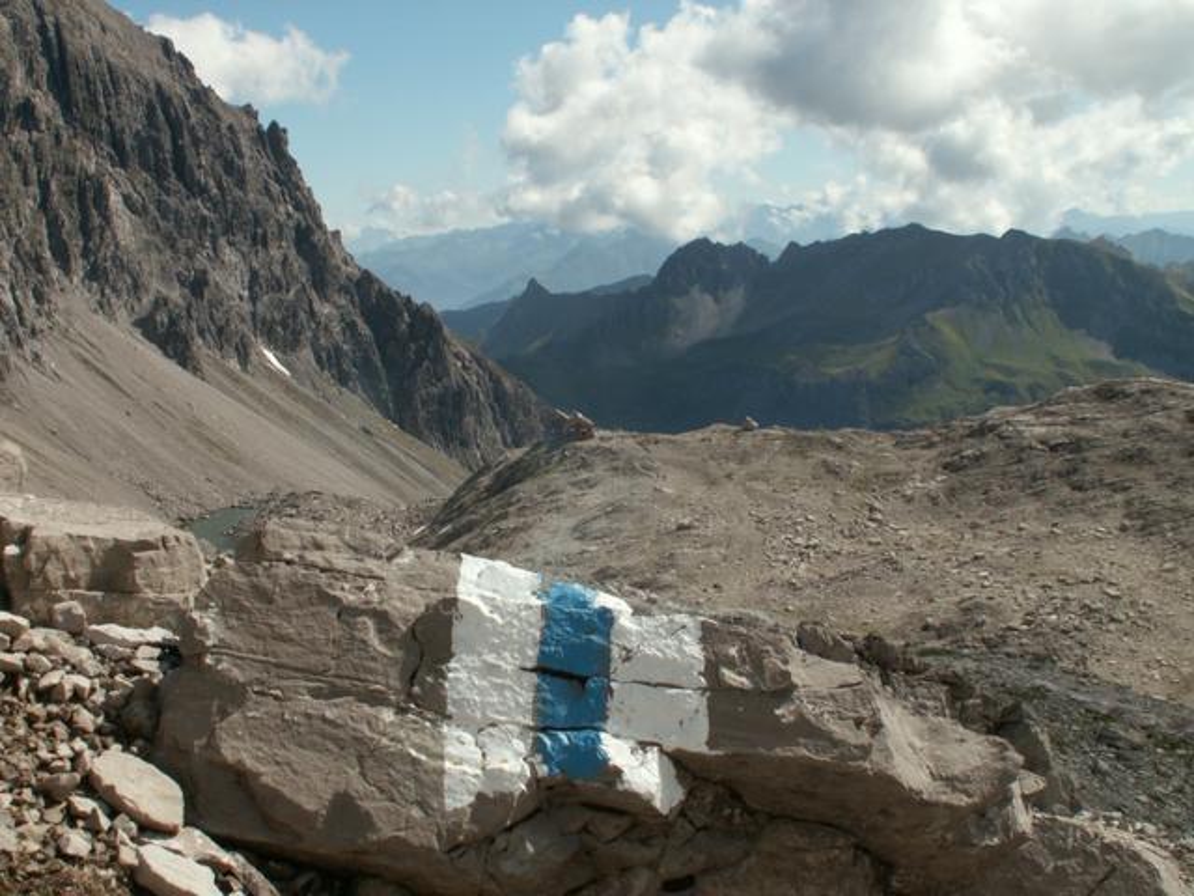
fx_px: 1552
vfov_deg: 32.2
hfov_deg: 42.1
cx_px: 597
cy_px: 448
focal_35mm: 45
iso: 50
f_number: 8
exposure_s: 1/200
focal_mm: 7.5
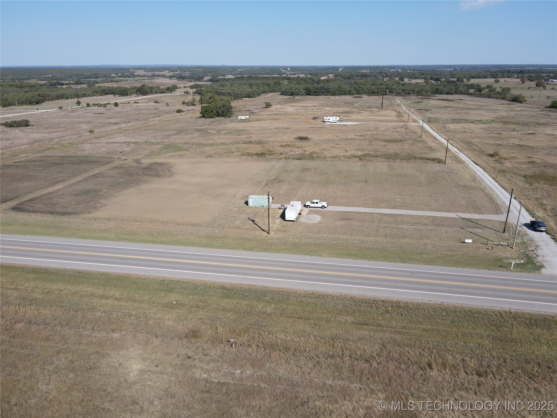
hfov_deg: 71.6
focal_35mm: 24
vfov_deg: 56.8
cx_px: 278
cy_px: 209
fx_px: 386
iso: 100
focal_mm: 4.5
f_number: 2.8
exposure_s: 1/725
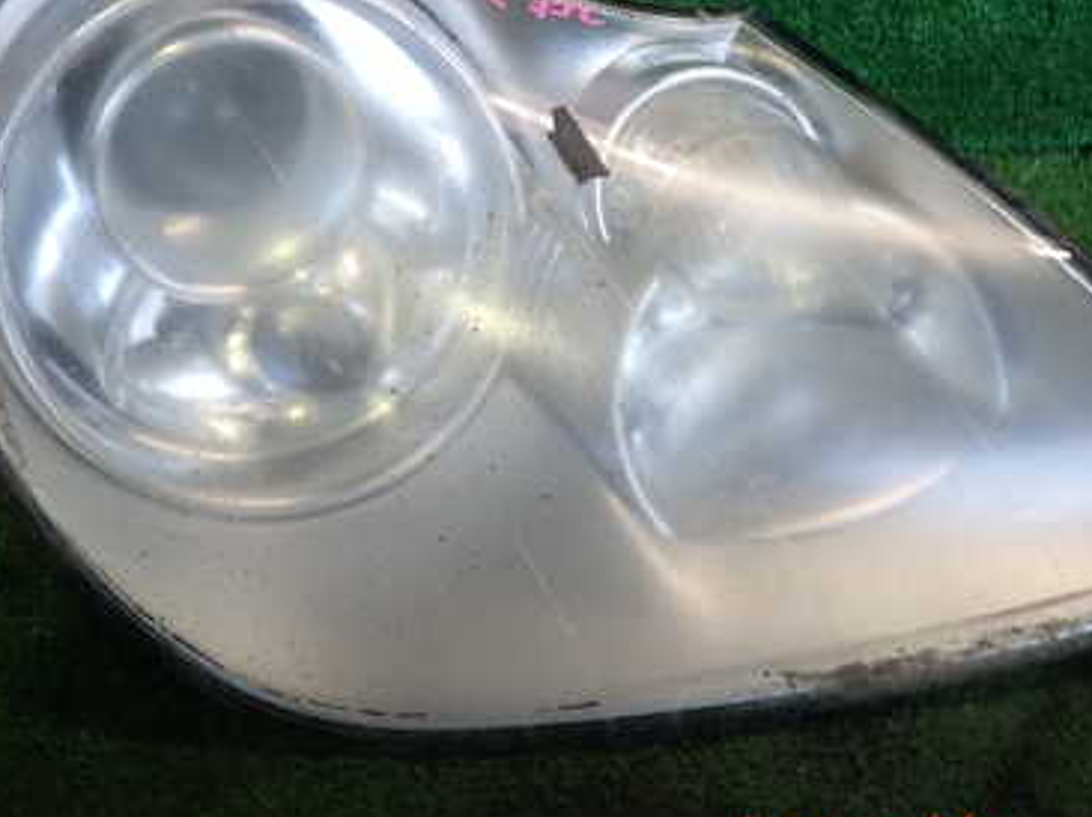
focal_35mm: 41
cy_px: 215
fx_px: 1293
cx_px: 522
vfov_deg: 34.4
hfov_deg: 45.8
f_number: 2
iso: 200
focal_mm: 4.5
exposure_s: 1/125
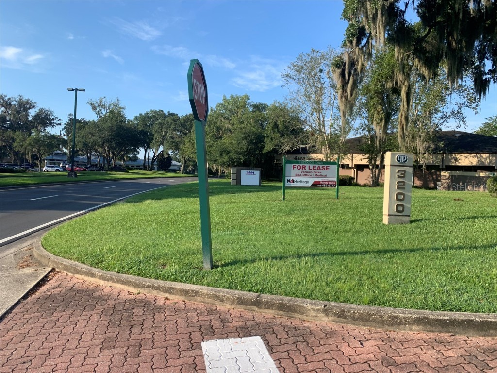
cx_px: 248
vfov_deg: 53.1
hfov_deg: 67.3
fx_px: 373
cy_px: 186
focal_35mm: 26
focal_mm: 4.25
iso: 25
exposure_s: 1/1163
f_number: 1.8
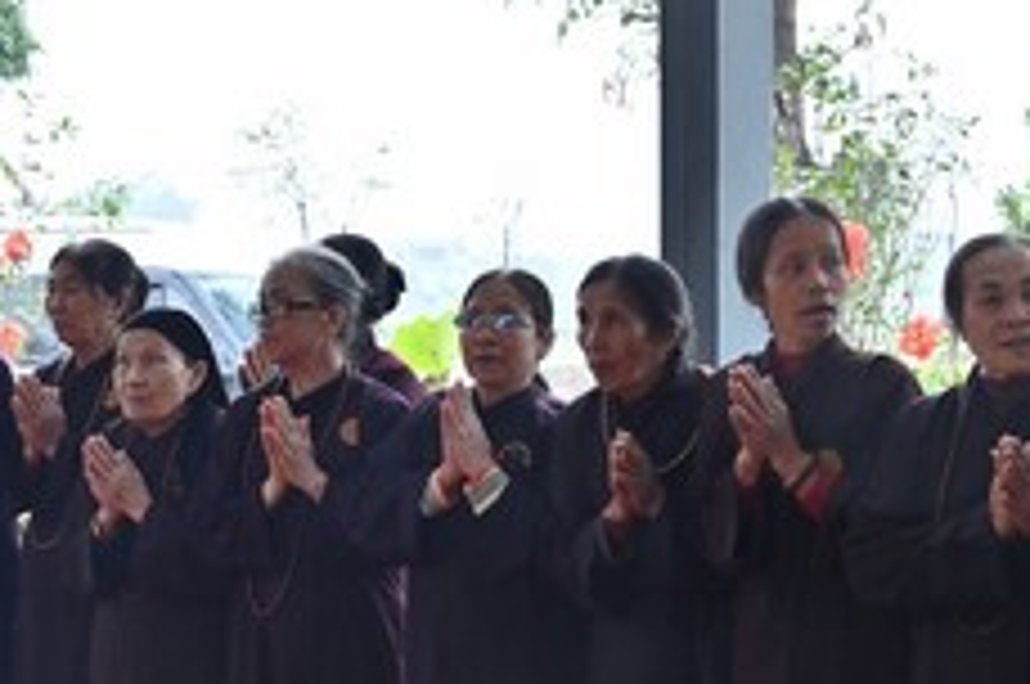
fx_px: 2600
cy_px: 450
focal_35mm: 91
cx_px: 112
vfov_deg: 15.0
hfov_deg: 21.9
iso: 640
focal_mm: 32
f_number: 5
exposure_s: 1/125
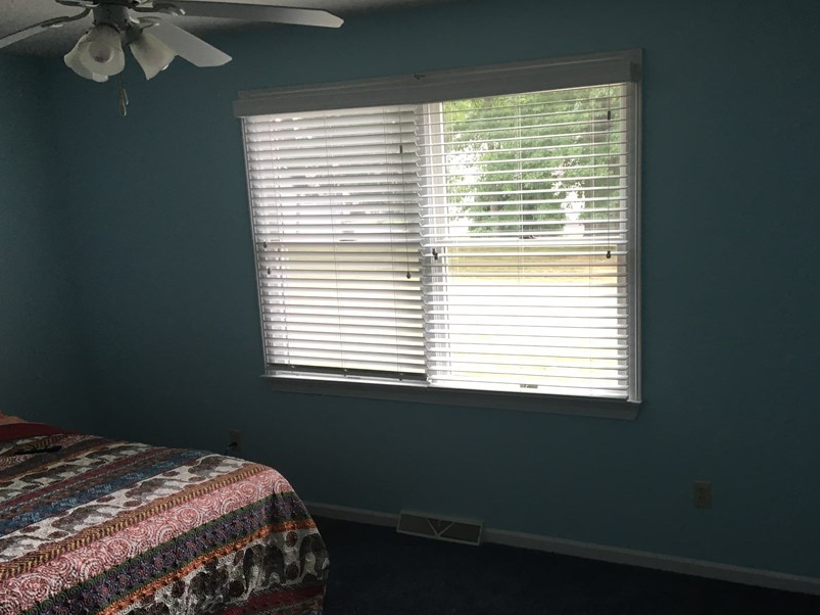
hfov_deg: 49.9
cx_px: 476
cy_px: 369
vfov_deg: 38.5
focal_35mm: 37
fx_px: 876
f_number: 2.2
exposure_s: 1/30
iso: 32
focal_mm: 4.15
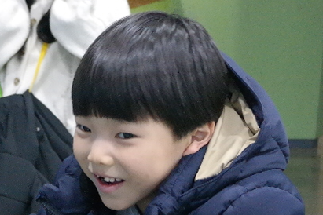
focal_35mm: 126
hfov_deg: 15.8
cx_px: -36
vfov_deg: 10.7
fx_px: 1130
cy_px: 239
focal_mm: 20
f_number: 3.5
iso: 1600
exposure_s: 1/40
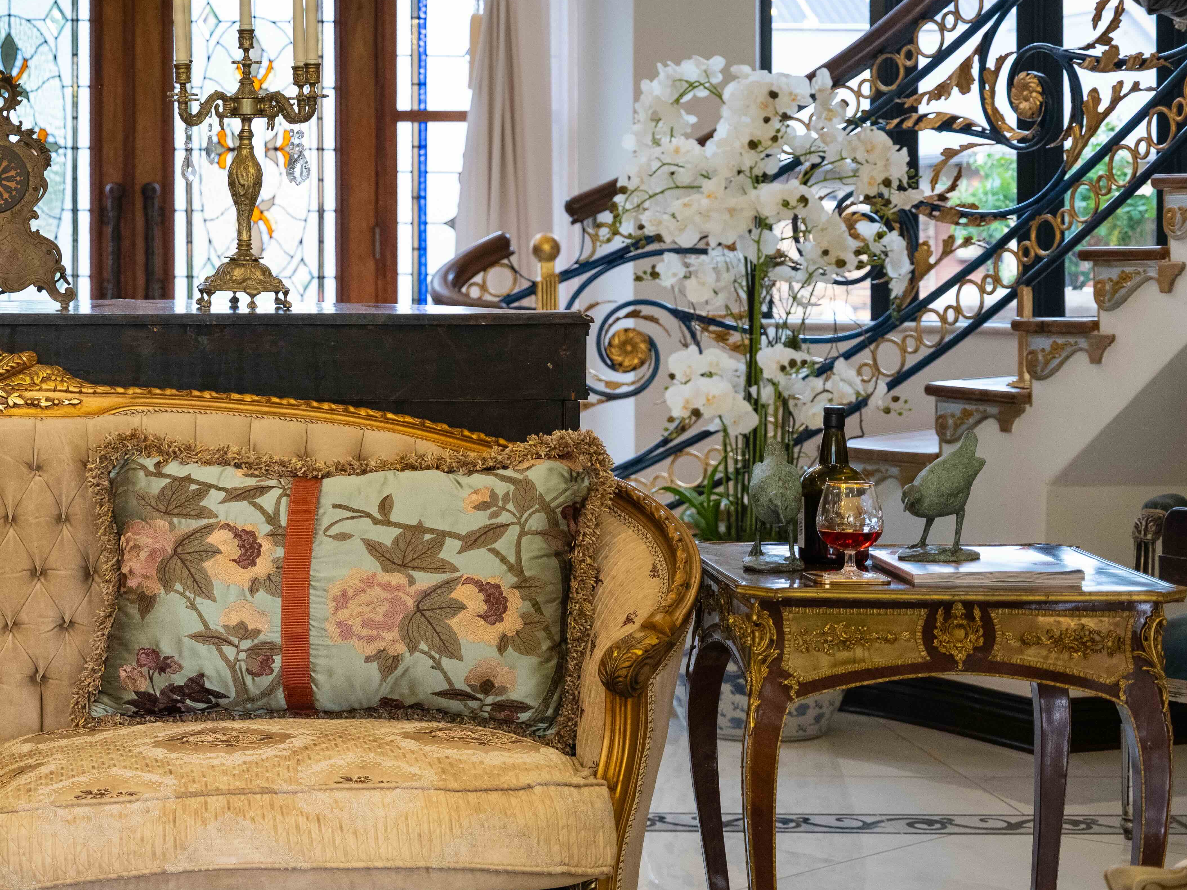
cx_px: 167
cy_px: 516
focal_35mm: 94
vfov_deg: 15.7
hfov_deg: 20.5
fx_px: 3223
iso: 1250
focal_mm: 60.7
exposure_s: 1/160
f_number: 5.4
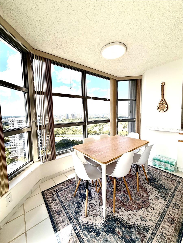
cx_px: 92
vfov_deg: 102.1
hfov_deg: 85.7
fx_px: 99
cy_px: 122
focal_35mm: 14
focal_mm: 2.22
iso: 50
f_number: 2.2
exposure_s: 1/502
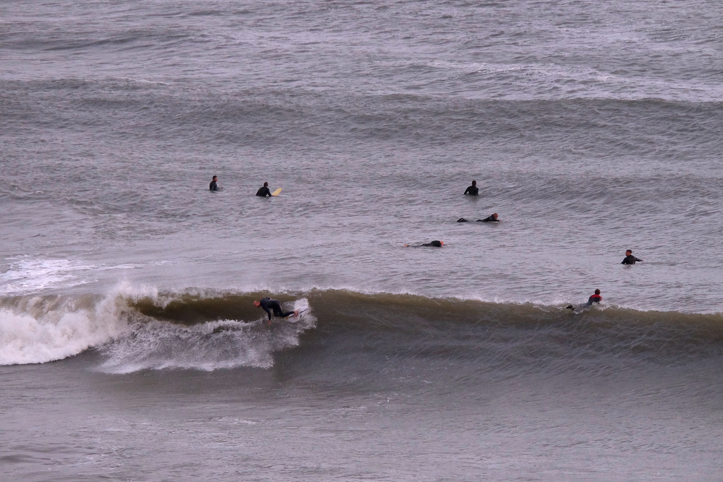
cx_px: 362
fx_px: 6929
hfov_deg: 6.0
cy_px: 241
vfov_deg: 4.0
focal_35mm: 345
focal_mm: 230
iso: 2000
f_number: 11
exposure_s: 1/1000
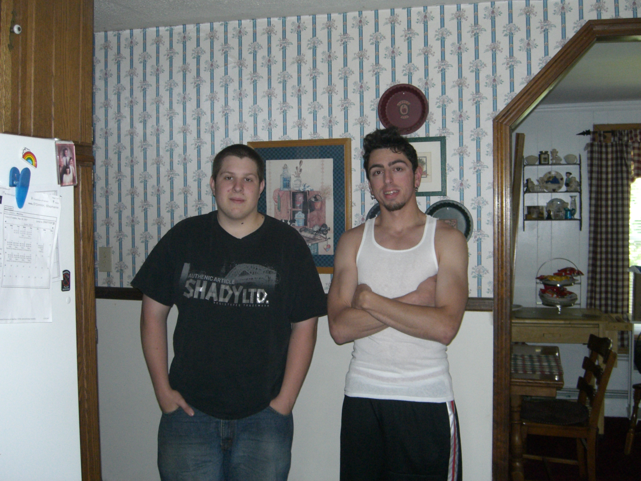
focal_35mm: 38
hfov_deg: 49.0
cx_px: 320
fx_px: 704
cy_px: 240
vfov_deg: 37.7
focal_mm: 7.9
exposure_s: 1/60
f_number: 2.8
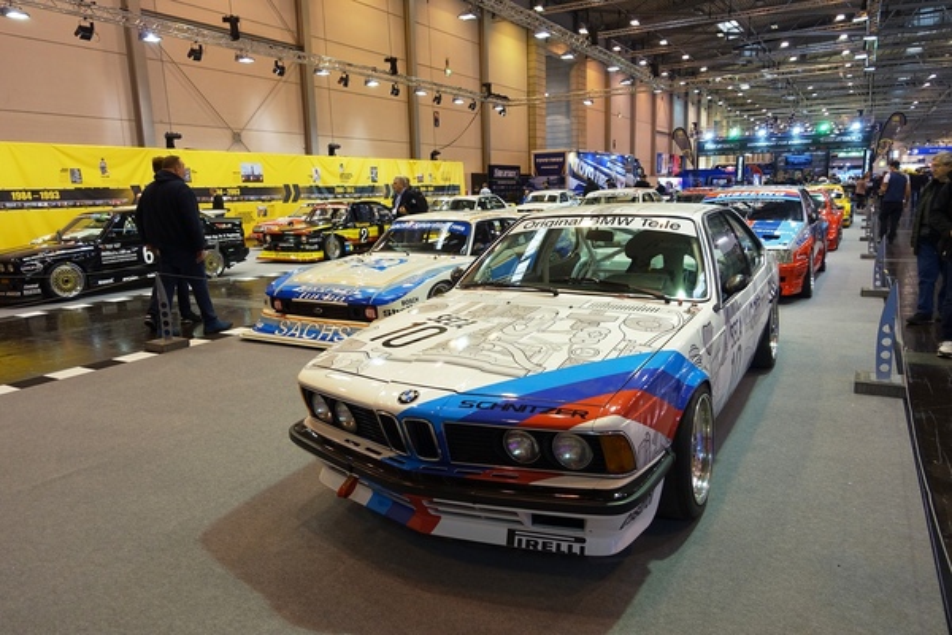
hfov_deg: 73.7
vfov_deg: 53.1
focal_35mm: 24
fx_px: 635
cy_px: 318
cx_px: 476
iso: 320
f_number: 2.8
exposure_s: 1/100
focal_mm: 8.8
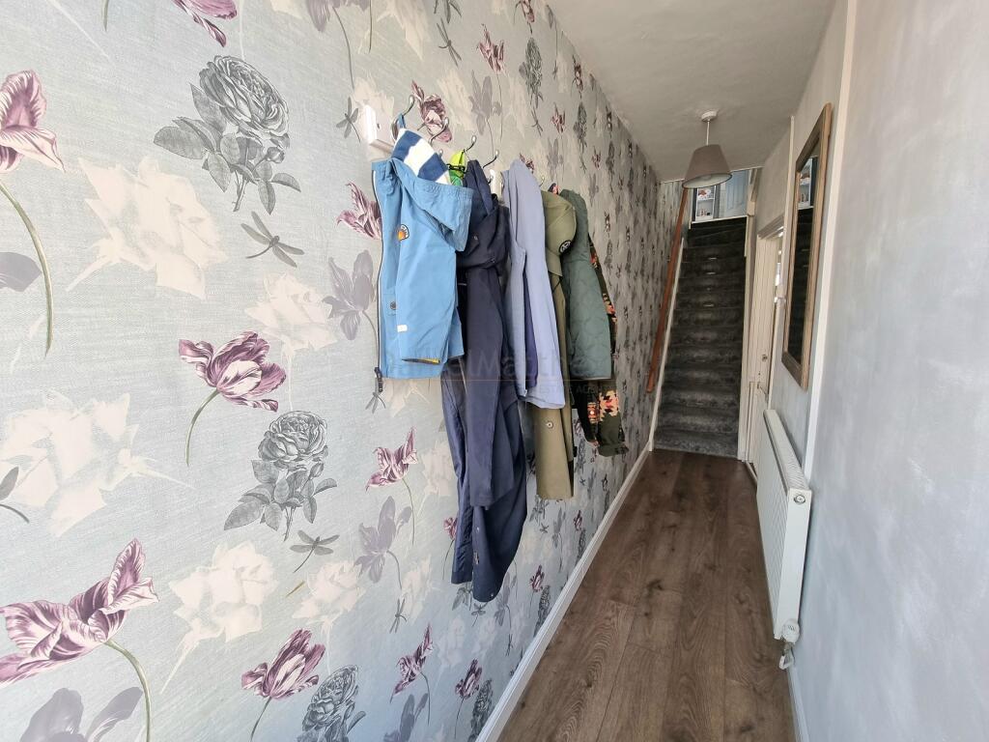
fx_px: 371
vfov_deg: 89.9
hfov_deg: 106.2
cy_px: 371
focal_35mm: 13
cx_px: 494
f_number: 2.2
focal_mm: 2.2
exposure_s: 1/50
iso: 80
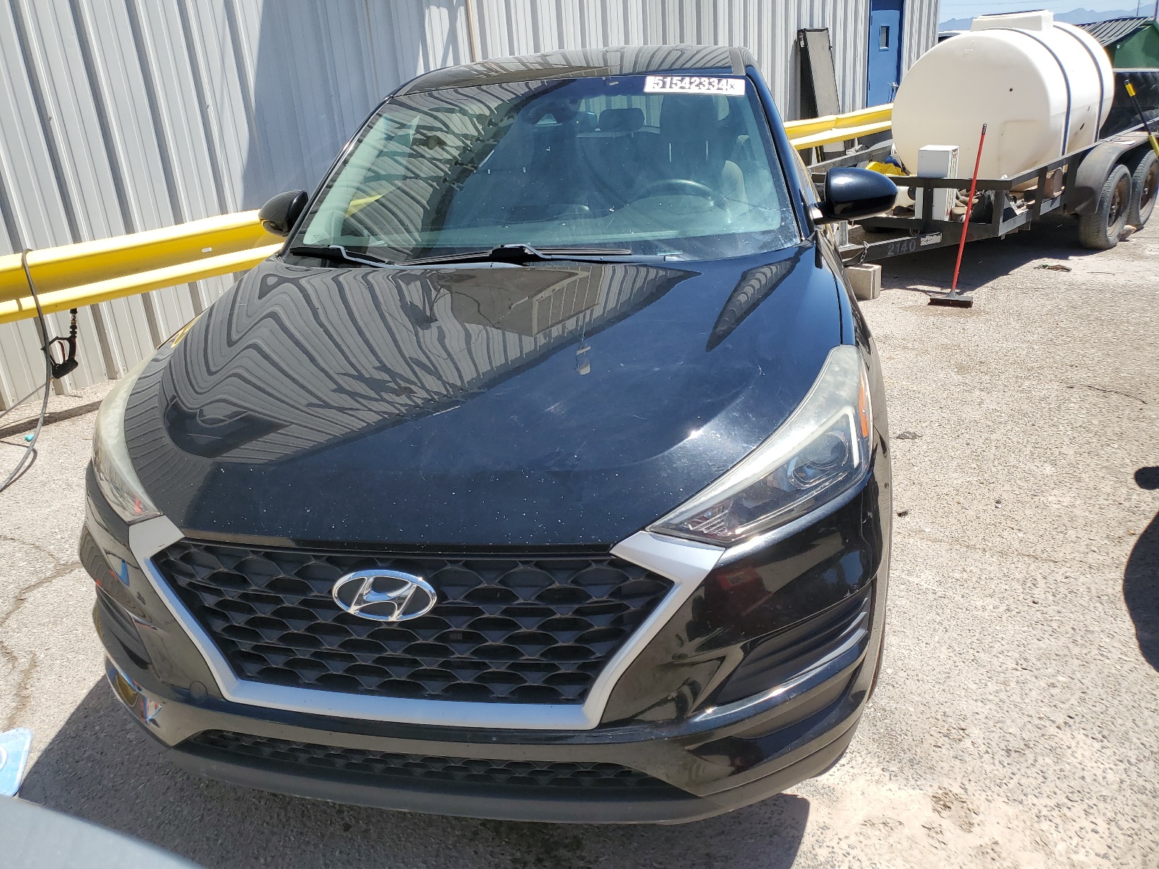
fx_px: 871
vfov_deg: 53.1
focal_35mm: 26
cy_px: 434
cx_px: 580
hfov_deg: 67.3
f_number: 1.5
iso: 50
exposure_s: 1/2500
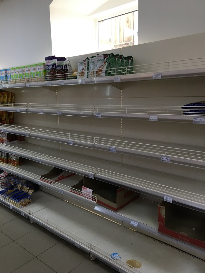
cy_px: 136
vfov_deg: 61.7
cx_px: 102
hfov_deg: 48.2
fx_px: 229
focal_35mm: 29
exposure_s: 1/33
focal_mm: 4.15
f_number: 2.2
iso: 50
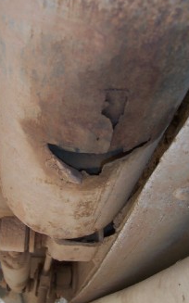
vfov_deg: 41.8
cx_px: 70
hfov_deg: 26.7
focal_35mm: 48
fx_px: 396
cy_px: 141
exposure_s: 1/60
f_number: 2.8
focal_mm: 5.6
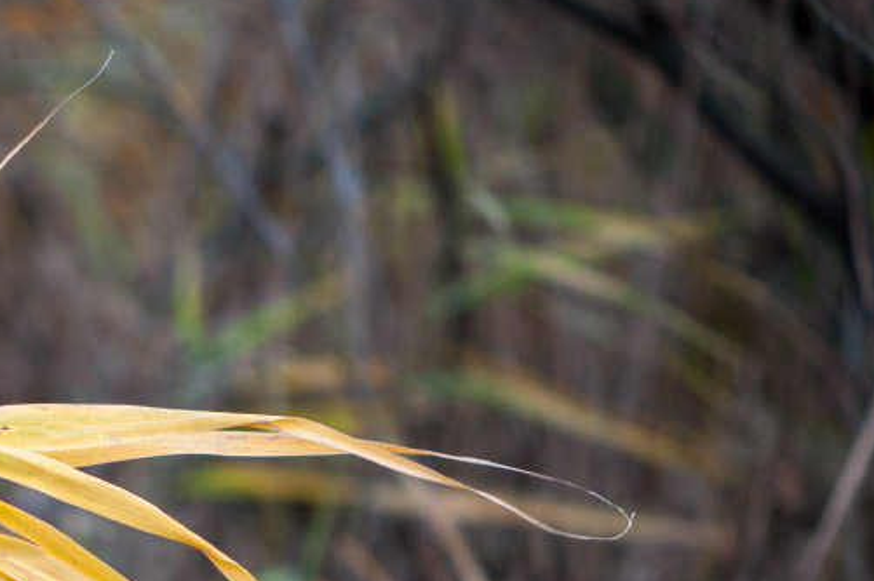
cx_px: -258
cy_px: 701
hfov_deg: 5.8
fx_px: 8622
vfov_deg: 3.9
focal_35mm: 355
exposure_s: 1/60
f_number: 3.5
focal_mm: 85
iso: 200
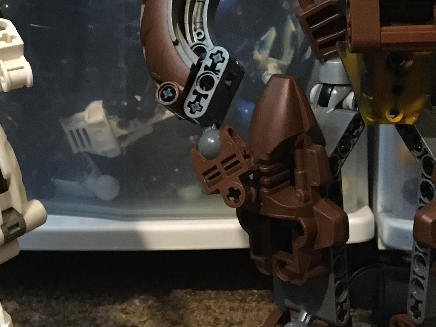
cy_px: 71
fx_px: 1146
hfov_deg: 21.2
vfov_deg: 16.1
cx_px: 77
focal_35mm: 91
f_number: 2.2
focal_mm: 4.15
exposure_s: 1/15
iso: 250
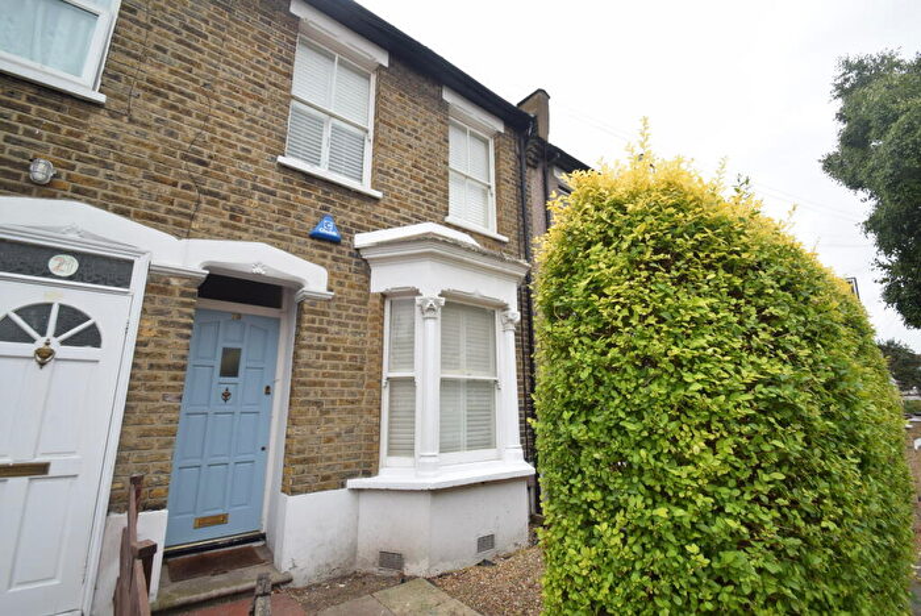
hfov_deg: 100.3
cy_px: 308
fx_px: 384
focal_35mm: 15
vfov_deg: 77.4
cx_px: 460
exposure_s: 1/250
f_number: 8
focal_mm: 10
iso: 200
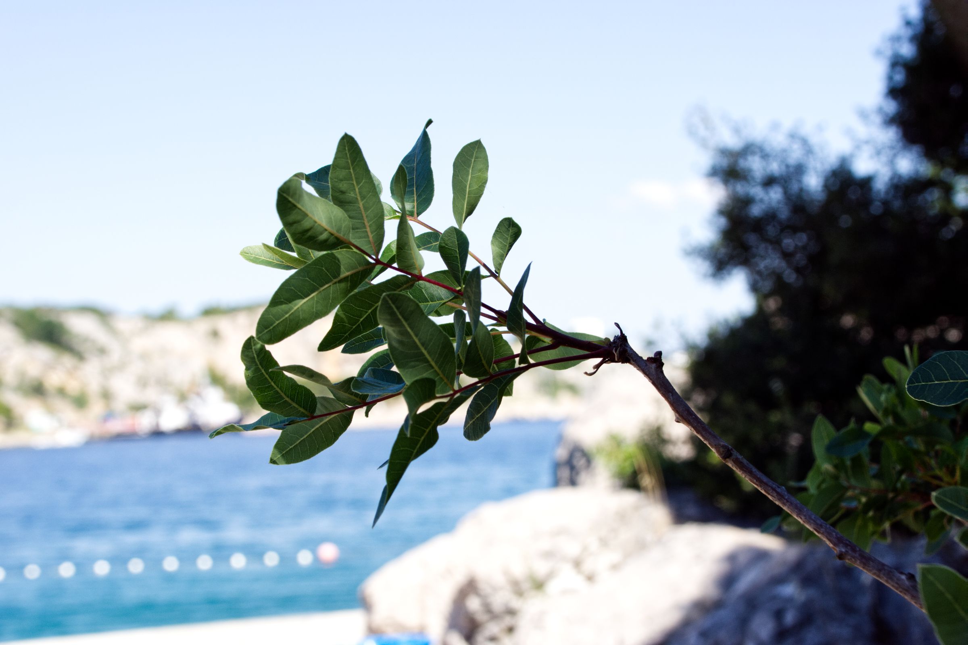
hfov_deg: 27.0
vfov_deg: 18.2
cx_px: 484
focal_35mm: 75
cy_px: 322
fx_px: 2017
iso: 100
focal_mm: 50
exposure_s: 1/200
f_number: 10
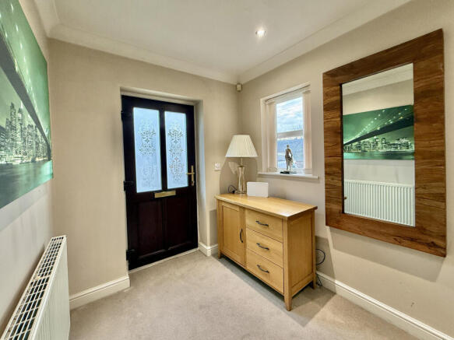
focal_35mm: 14
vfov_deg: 85.7
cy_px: 170
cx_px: 227
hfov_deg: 102.1
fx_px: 184
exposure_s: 1/100
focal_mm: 2.22
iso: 200
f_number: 2.2
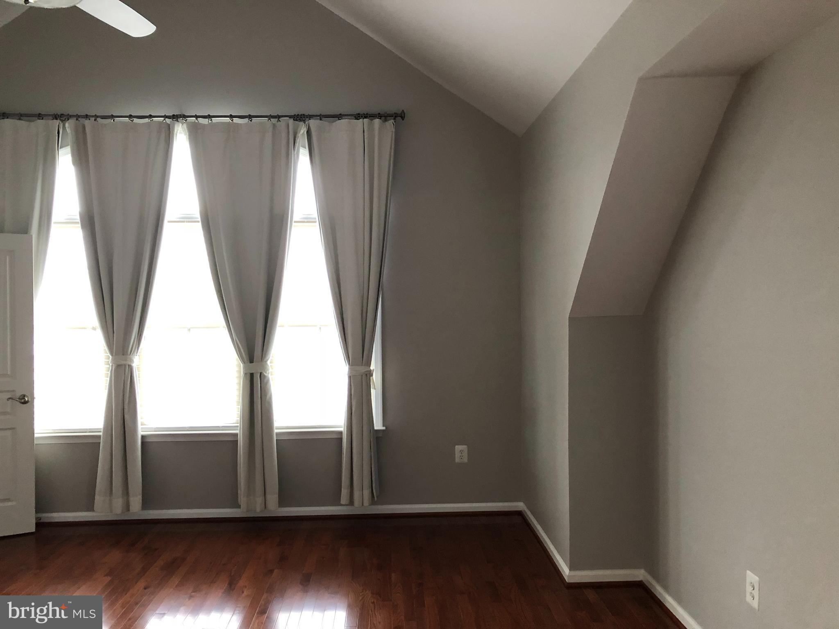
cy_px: 314
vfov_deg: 49.7
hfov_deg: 63.4
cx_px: 420
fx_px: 679
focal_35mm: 28
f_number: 1.8
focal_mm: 3.99
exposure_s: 1/15
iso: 64
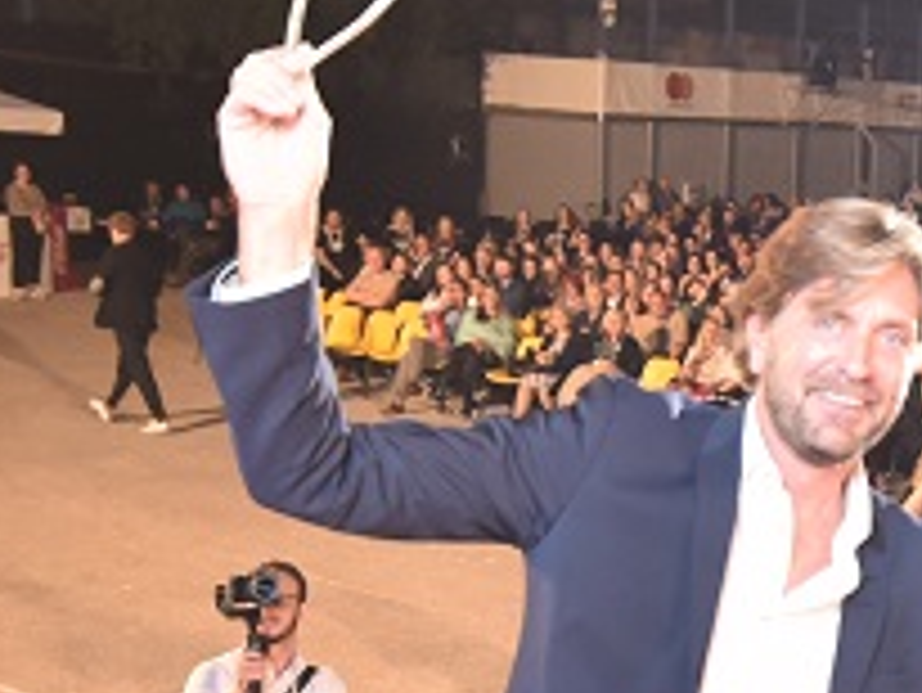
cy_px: 596
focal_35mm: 75
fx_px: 1999
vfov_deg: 19.4
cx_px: 994
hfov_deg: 24.4
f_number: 2.8
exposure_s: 1/160
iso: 1600
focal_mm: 16
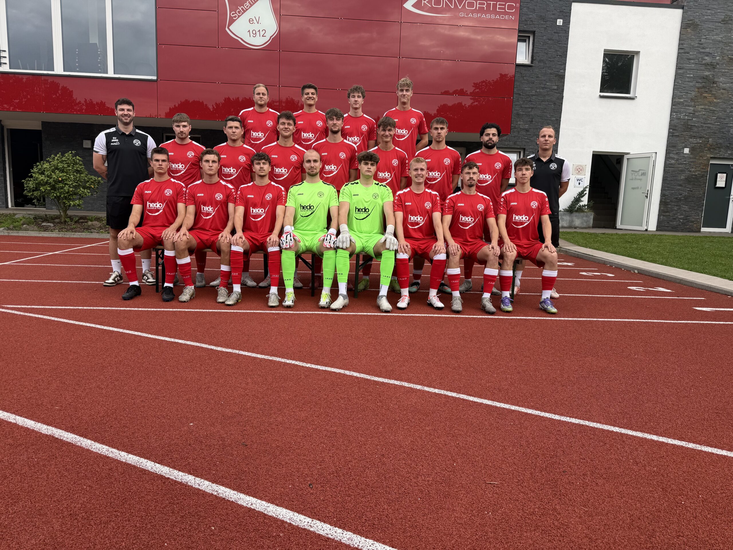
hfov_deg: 71.6
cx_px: 366
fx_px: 508
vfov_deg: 56.8
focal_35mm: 24
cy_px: 275
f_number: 1.78
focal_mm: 6.76
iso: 80
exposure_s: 1/532
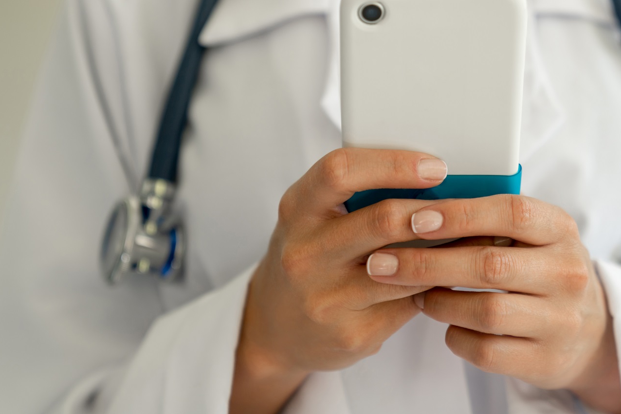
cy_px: 121
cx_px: 395
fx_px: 1811
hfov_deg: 19.4
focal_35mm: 105
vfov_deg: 13.0
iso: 250
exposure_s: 1/250
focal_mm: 67
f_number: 2.8
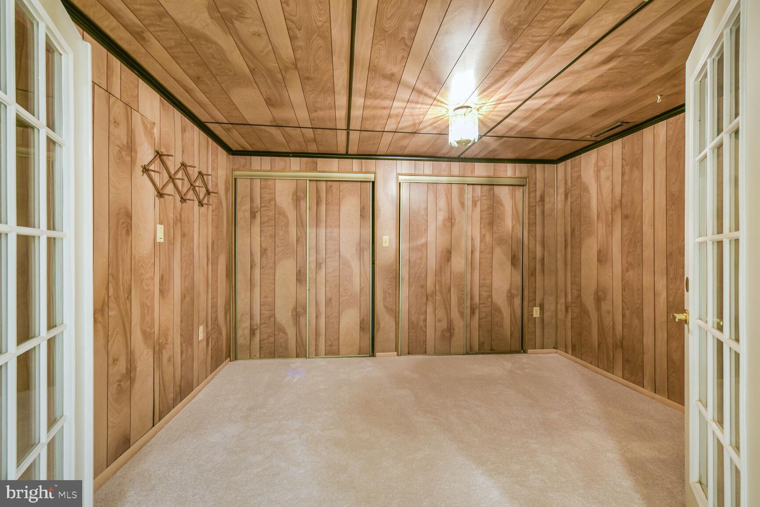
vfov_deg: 73.7
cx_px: 380
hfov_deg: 96.7
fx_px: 338
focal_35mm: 16
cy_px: 254
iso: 200
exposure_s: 1/2
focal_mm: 16
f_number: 8
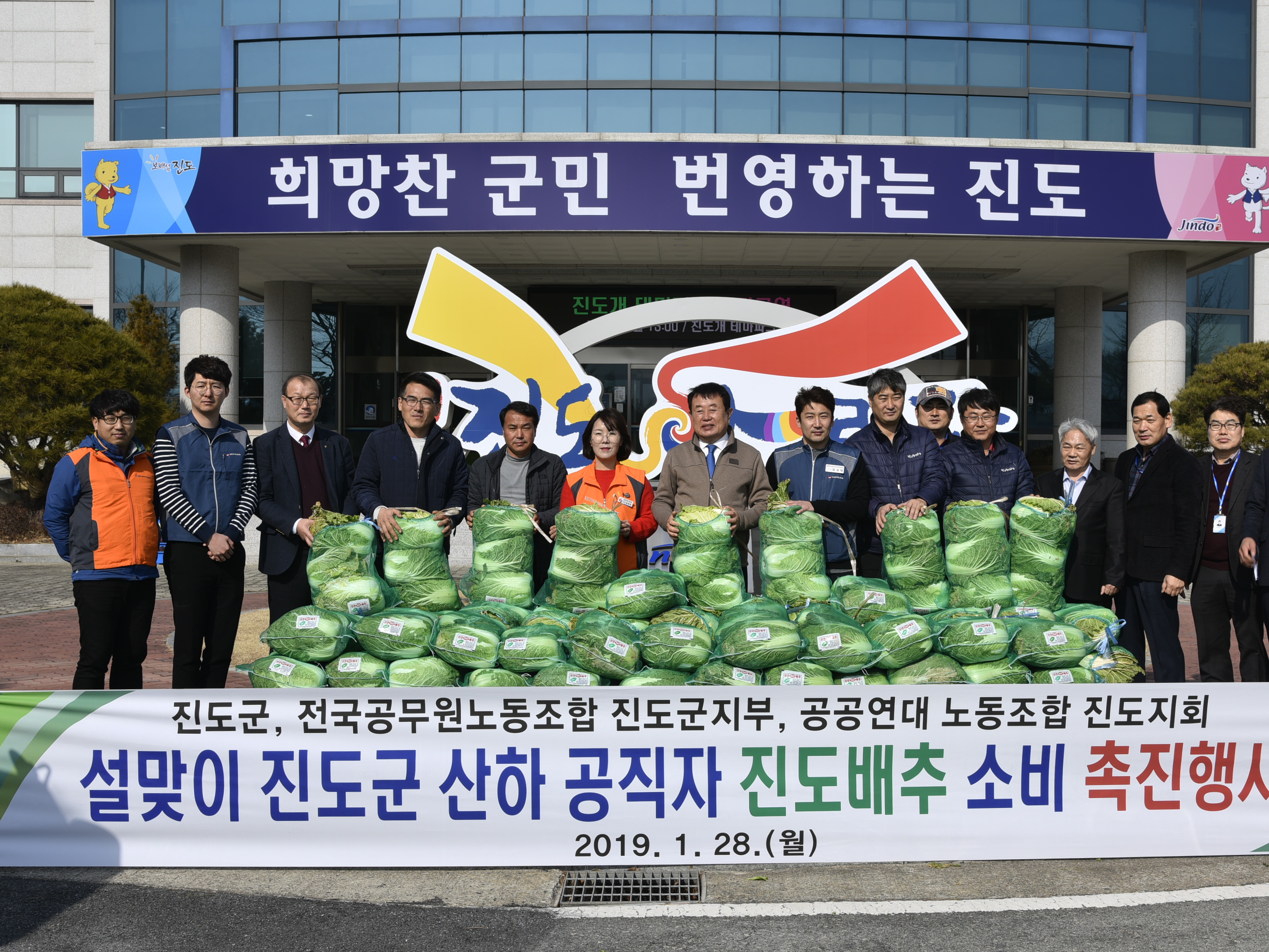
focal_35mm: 42
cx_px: 692
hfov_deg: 44.7
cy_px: 485
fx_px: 1540
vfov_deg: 34.4
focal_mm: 38
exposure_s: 1/125
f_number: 9
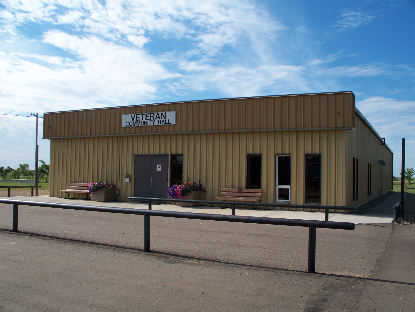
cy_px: 156
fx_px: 432
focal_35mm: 36
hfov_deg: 51.4
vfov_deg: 39.7
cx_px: 208
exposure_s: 1/500
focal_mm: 7.54
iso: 64
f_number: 5
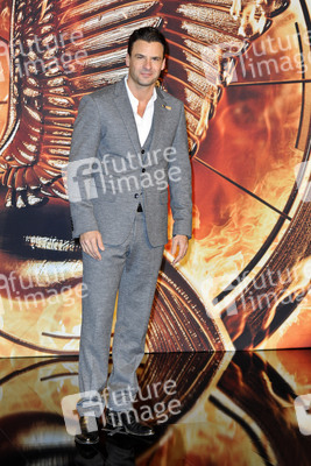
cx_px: 156
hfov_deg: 17.1
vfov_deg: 25.4
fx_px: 1036
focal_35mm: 80
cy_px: 233
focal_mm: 80
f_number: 5
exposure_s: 1/200
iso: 800
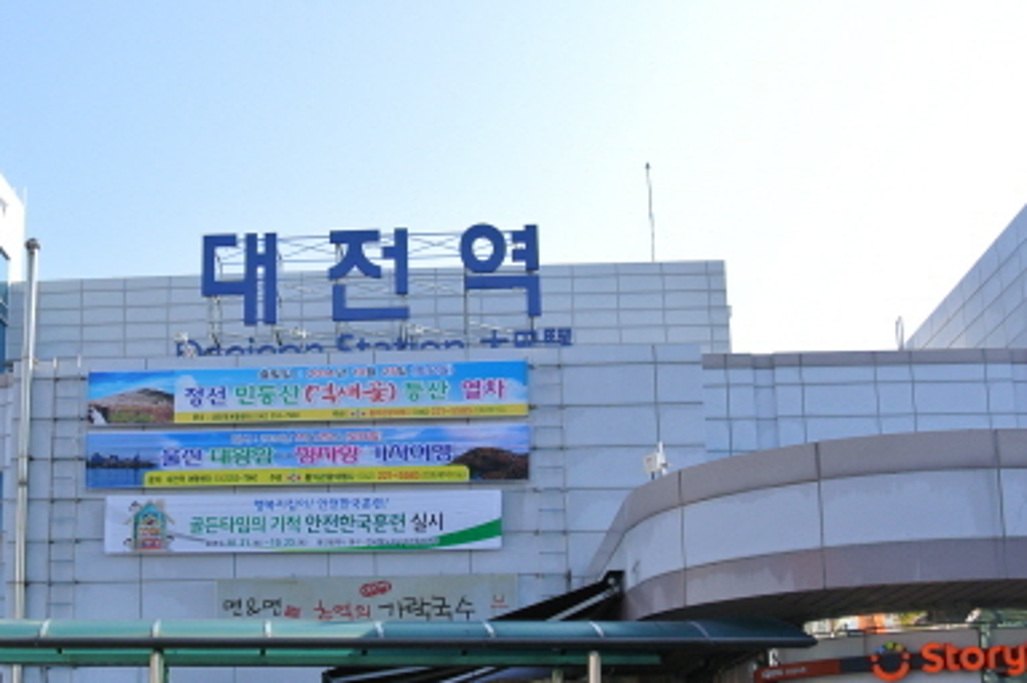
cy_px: 514
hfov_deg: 37.0
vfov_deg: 25.2
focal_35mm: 53
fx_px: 1511
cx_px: 322
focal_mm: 11
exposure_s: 1/400
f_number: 4.5
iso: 100
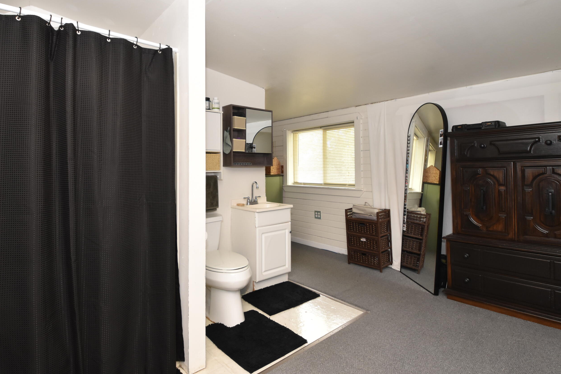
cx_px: 252
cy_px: 170
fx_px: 280
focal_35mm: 18
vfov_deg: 67.3
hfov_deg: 89.7
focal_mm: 10
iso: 800
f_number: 7.1
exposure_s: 1/60
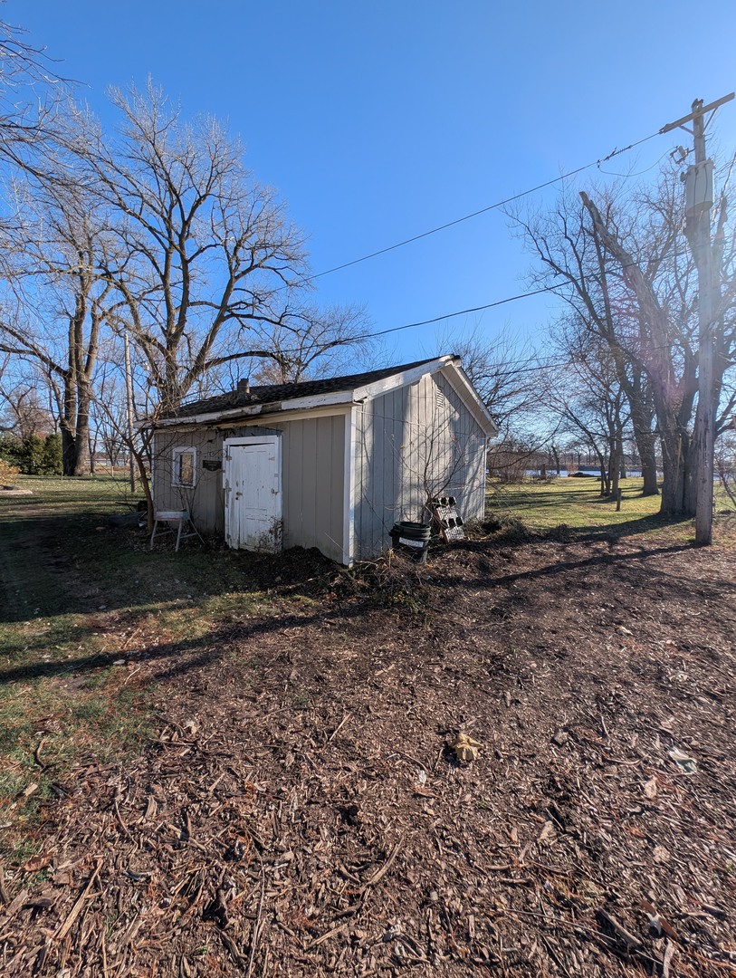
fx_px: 339
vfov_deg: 110.5
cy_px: 489
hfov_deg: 94.6
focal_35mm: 12
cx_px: 368
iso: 41
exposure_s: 1/1361
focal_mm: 2.23
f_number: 1.95
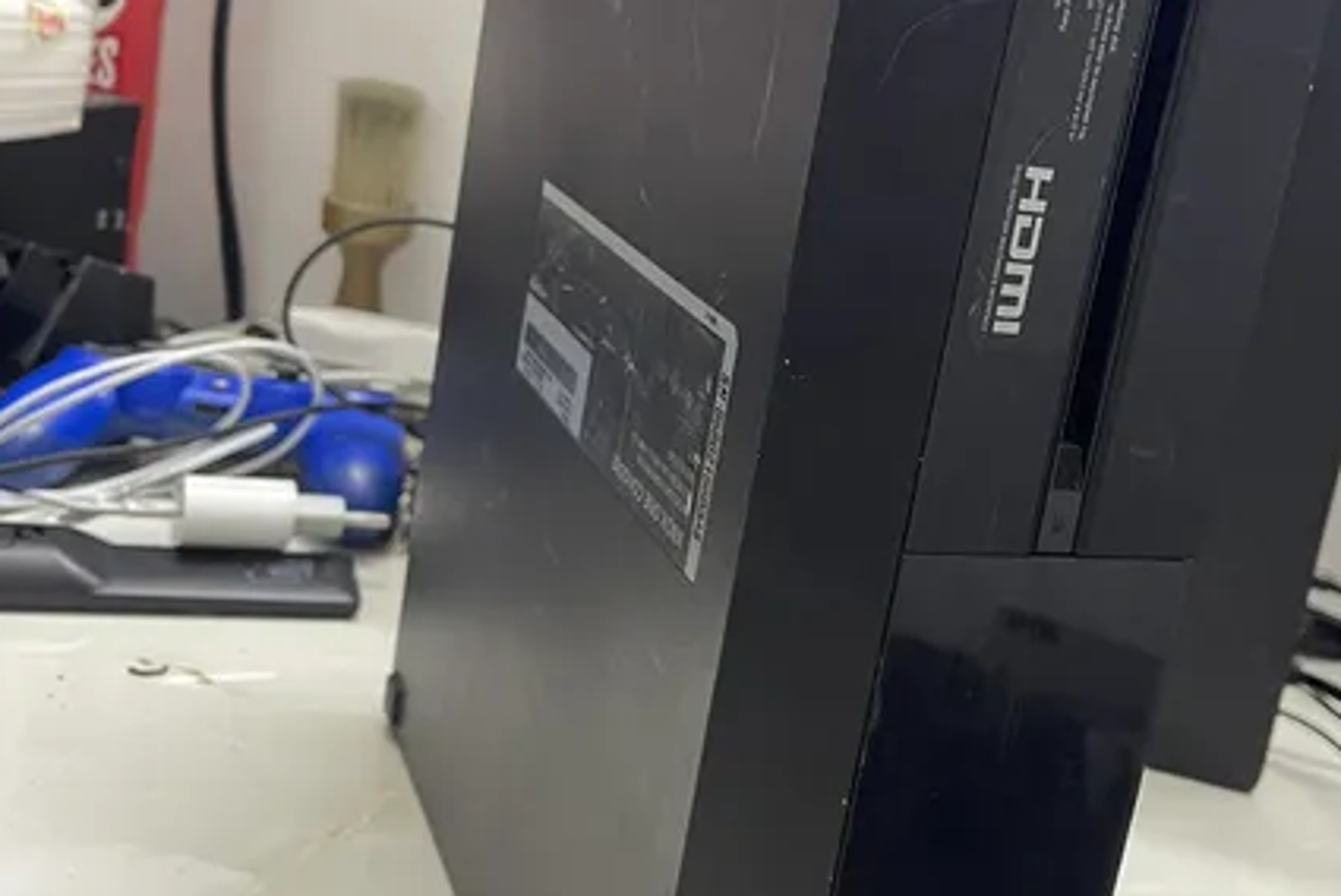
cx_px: 833
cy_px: 322
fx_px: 1640
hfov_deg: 44.1
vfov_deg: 30.4
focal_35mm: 44
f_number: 1.6
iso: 400
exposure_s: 1/50
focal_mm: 5.1
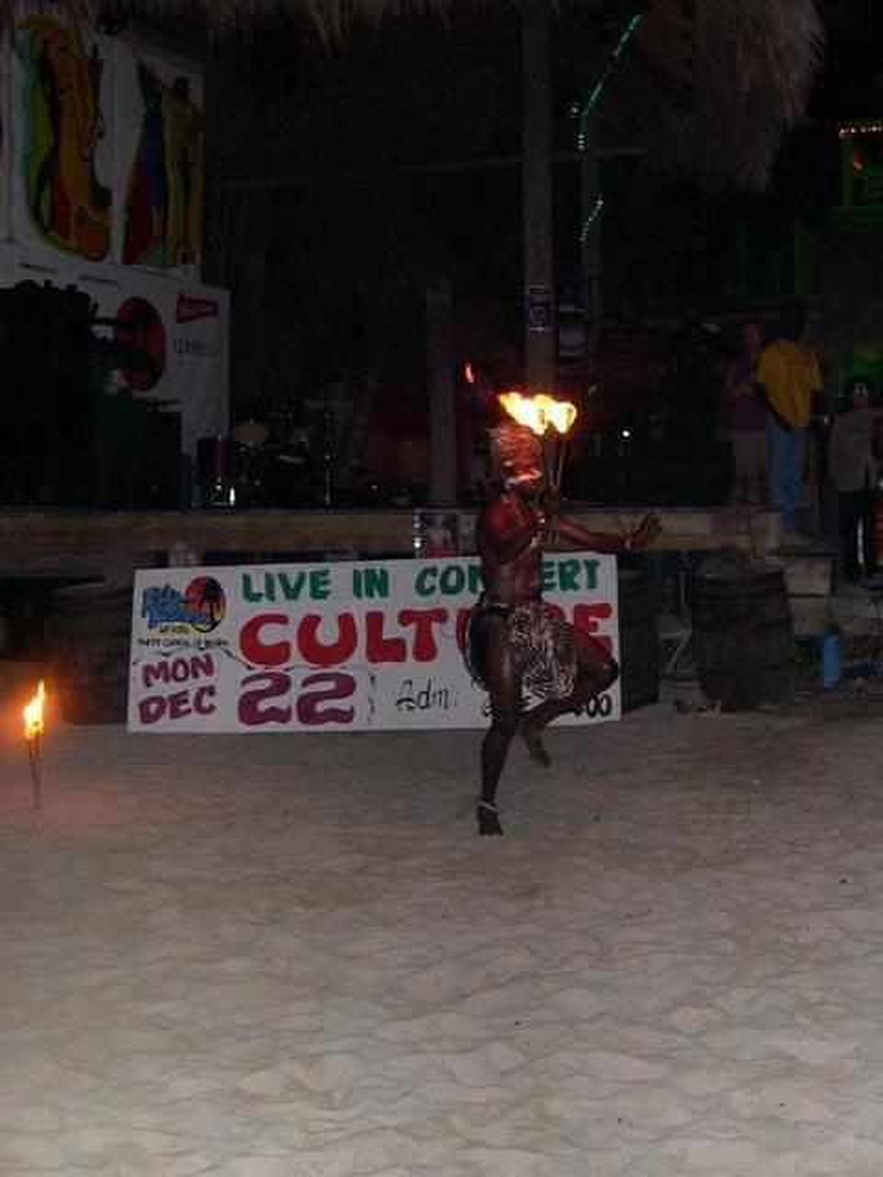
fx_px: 1428
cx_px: 442
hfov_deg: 34.3
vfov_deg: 44.8
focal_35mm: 42
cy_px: 588
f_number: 2.9
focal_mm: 9
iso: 400
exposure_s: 1/60
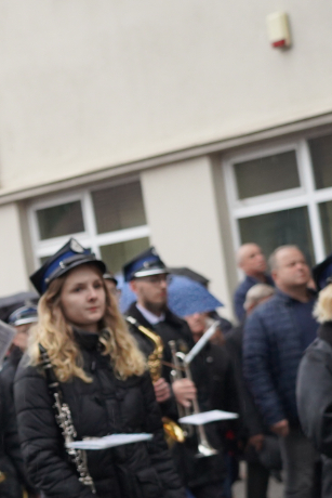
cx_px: -102
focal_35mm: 147
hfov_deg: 9.2
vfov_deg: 13.9
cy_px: 340
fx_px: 2032
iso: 1600
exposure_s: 1/160
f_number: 4
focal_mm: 52
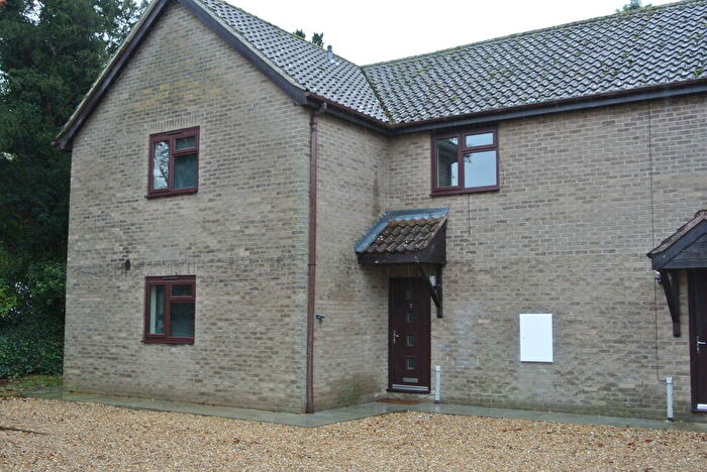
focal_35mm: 39
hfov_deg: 49.5
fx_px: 767
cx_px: 354
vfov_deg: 34.3
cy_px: 236
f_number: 4
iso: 800
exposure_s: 1/60
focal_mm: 14.5
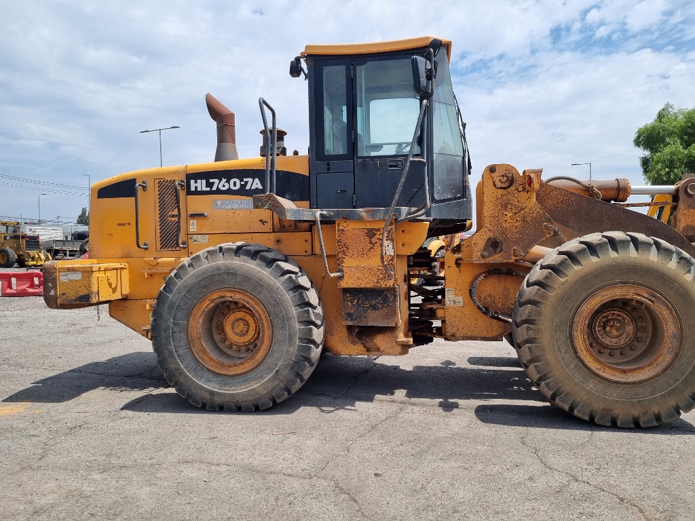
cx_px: 348
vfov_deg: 53.1
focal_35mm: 26
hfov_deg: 67.3
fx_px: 522
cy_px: 260
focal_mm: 5.4
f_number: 1.8
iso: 50
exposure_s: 1/3288
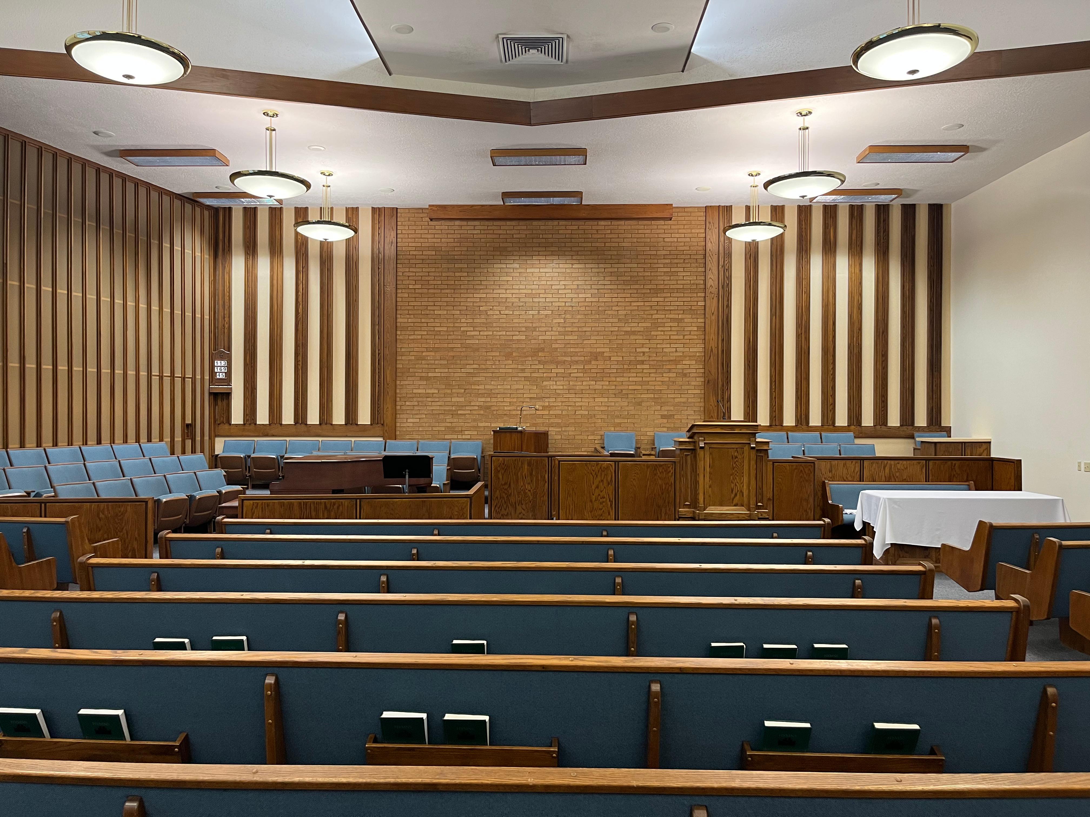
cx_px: 545
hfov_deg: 67.3
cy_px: 408
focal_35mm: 26
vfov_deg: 53.1
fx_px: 819
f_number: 1.6
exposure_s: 1/60
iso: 125
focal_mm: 5.1
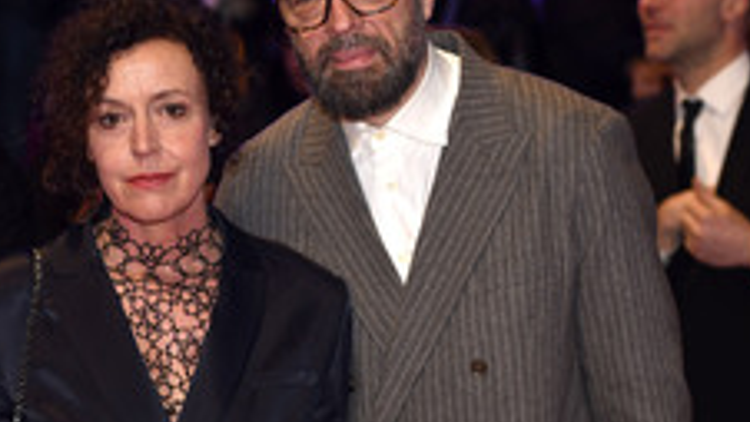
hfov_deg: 14.7
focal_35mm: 146
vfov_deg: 8.3
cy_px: 309
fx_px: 2903
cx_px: 244
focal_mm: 70
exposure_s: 1/640
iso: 800
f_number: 3.5
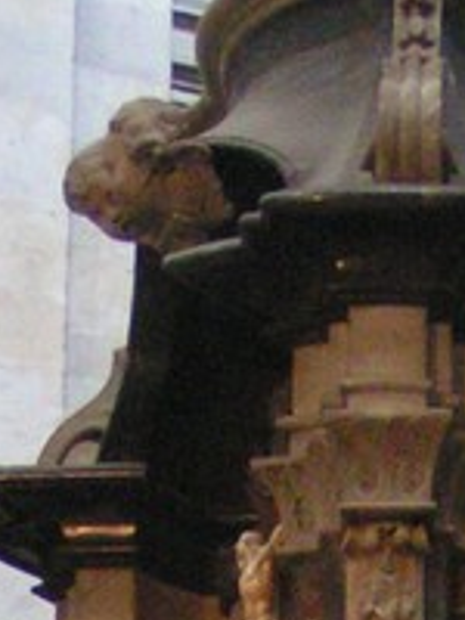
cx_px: 372
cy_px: 1254
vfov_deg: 8.2
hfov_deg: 6.5
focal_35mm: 229
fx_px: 4102
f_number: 2.8
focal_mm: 6.6
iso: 400
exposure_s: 1/30
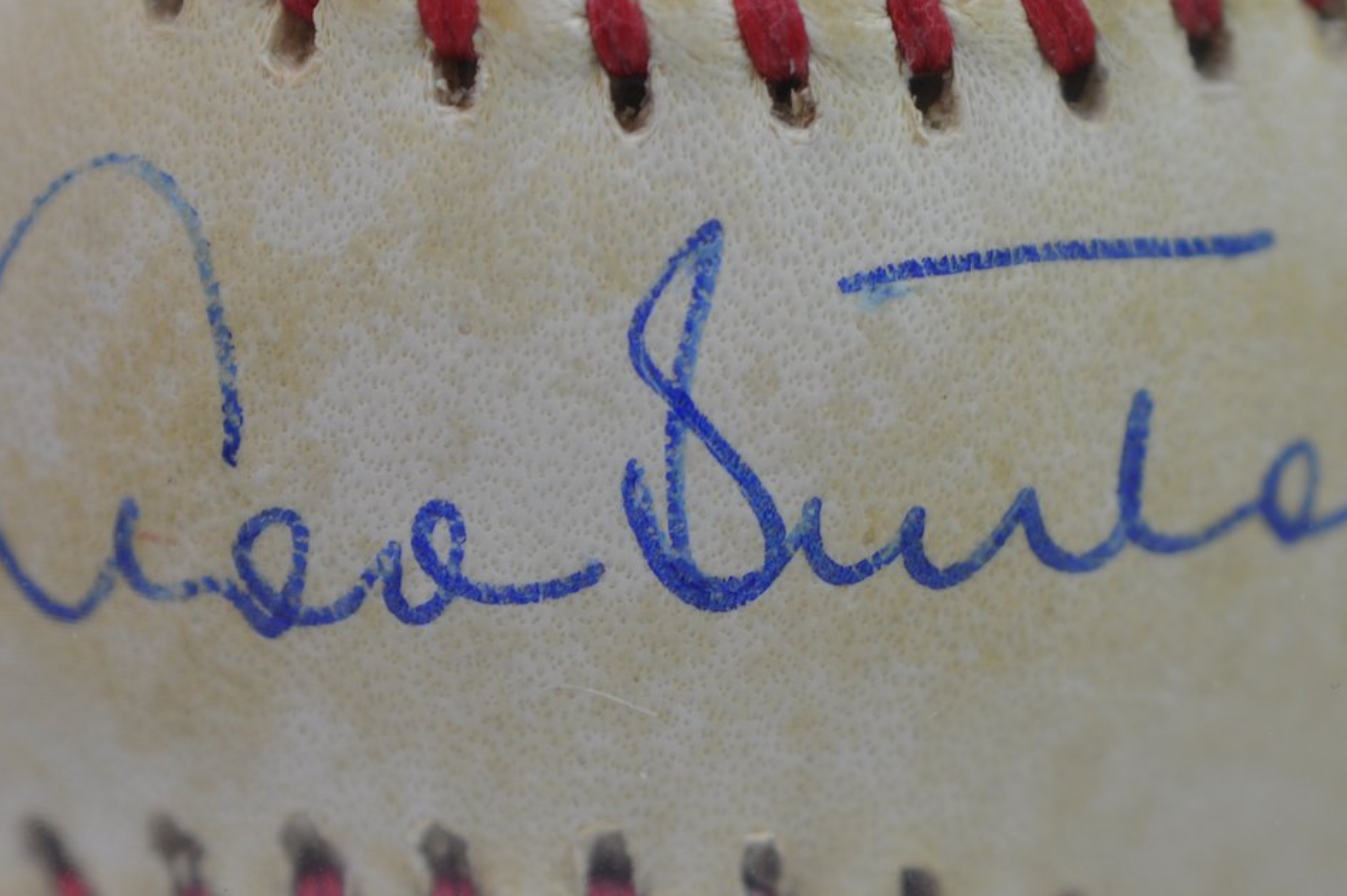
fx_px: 4037
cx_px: 771
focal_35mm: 108
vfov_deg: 12.7
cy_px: 513
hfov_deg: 18.9
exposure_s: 1/40
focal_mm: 40
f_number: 3.3
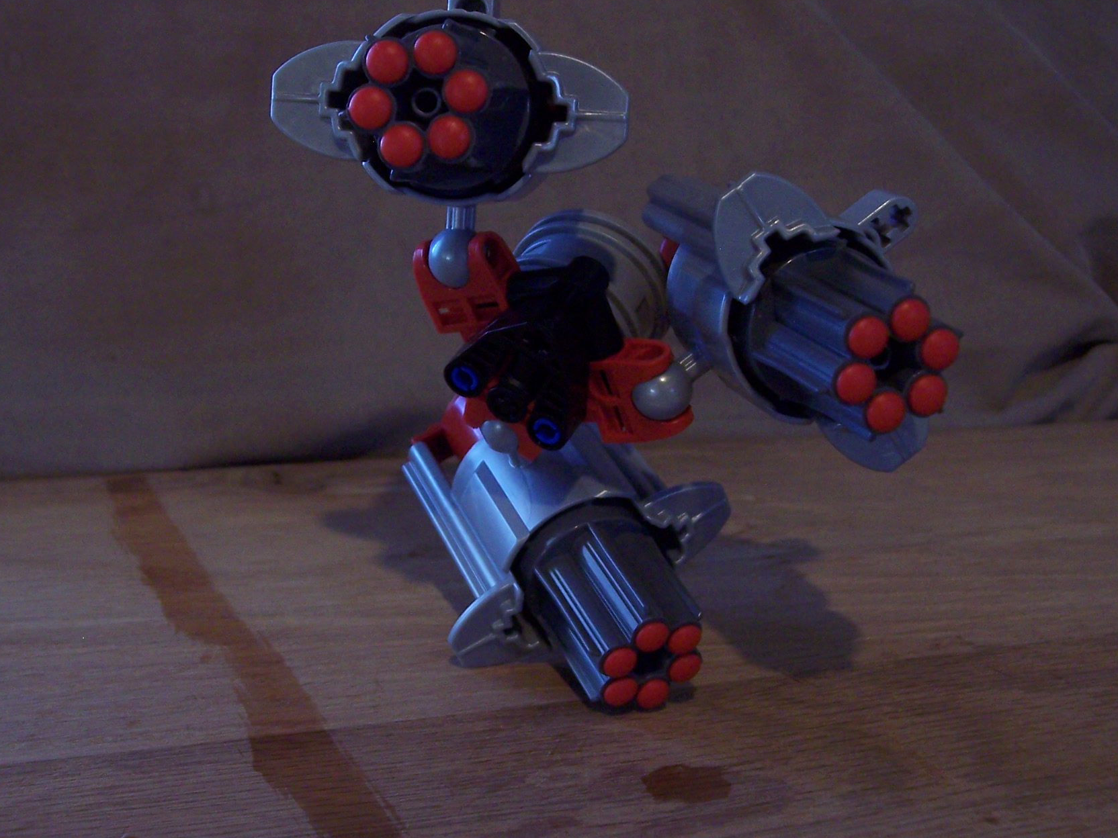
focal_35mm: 54
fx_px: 1744
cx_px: 510
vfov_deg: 27.0
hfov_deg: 35.5
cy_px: 398
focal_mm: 8
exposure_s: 1/8
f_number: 3.4
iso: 200
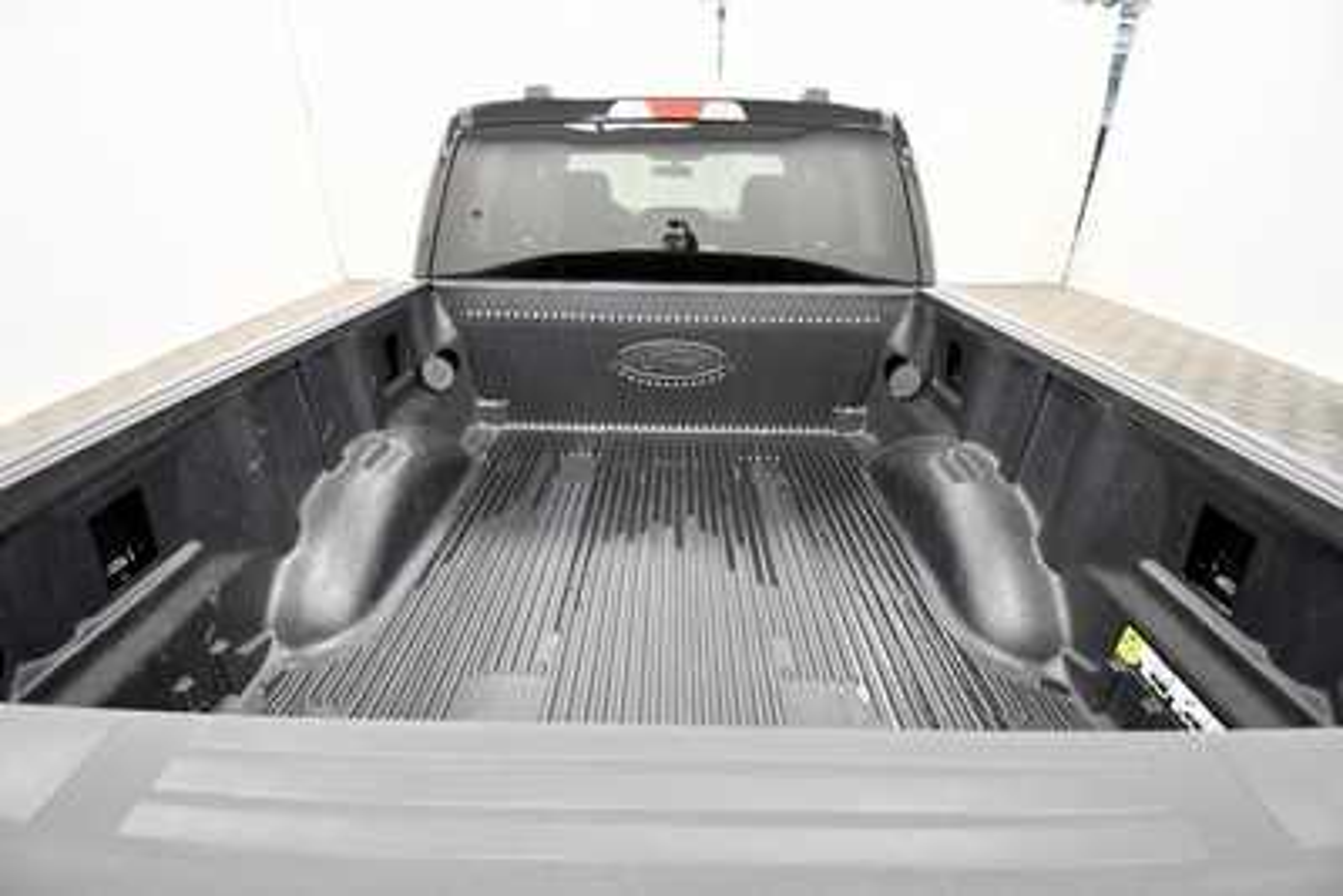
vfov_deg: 77.4
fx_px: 560
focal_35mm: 15
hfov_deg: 100.4
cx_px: 672
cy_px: 448
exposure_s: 1/125
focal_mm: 10
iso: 2200
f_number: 4.5
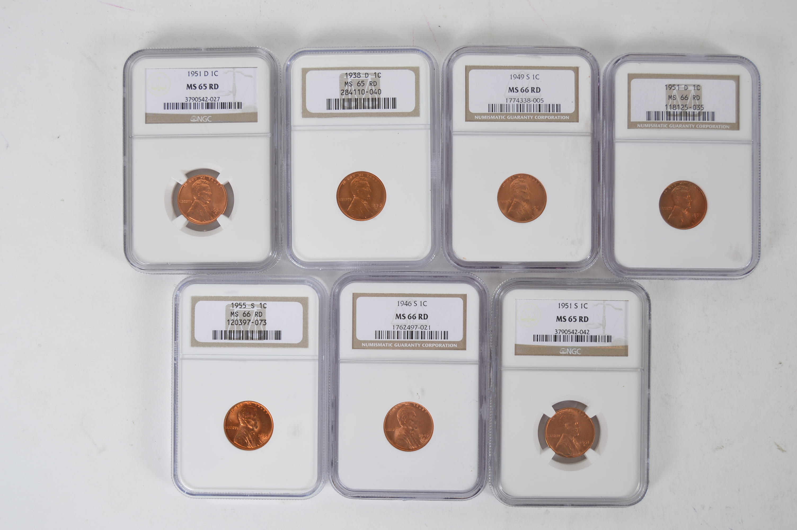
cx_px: 398
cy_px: 265
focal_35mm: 51
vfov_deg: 26.4
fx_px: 1128
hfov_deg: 38.9
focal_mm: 34
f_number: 5.6
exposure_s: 1/80
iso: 100
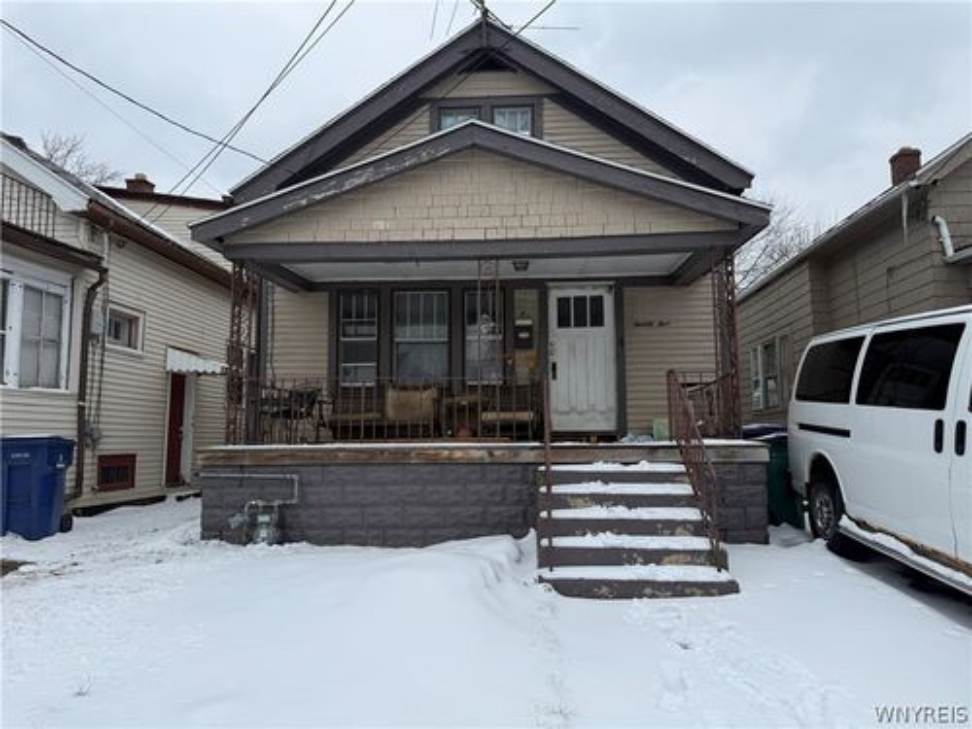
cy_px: 364
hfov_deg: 71.6
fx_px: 674
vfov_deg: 56.8
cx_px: 486
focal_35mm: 24
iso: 80
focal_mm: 6.76
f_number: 1.78
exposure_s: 1/3759
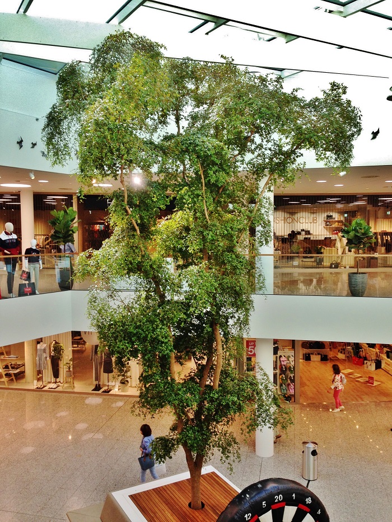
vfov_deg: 55.3
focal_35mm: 33
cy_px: 261
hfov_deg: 43.0
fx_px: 498
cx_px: 196
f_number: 2.4
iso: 50
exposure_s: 1/120
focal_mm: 4.12
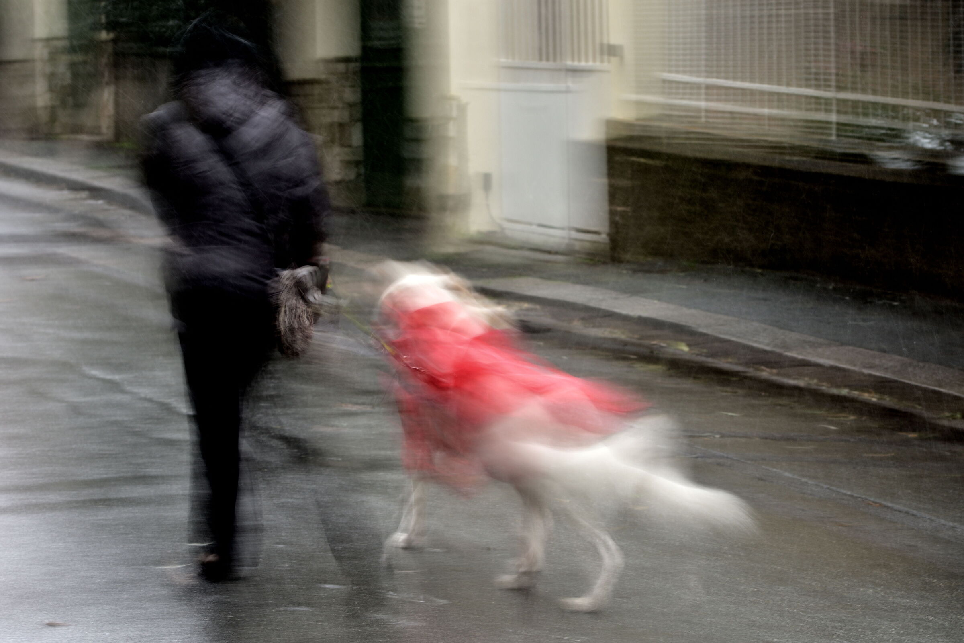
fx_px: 4217
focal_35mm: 158
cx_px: 482
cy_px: 322
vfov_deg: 8.7
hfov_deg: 13.0
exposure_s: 1/2
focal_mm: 105
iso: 100
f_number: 6.3
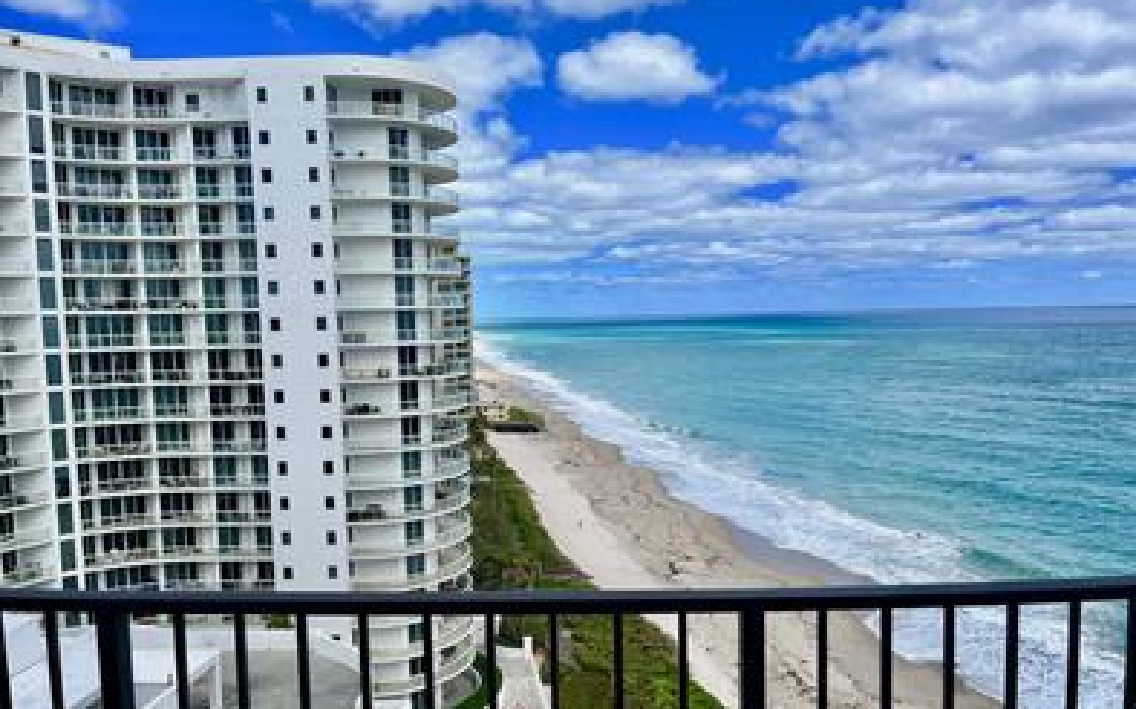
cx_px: 571
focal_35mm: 28
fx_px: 867
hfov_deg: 66.5
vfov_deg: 44.4
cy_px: 392
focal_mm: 5.1
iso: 50
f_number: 1.6
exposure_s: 1/4854
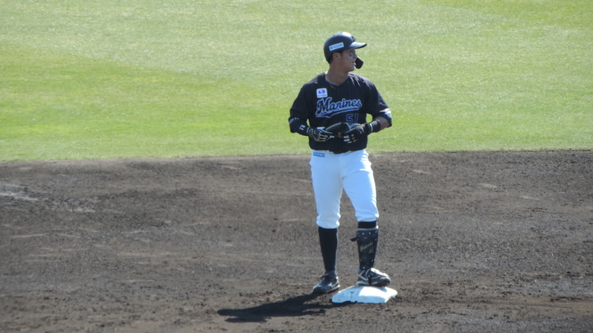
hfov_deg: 3.9
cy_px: 123
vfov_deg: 2.2
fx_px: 8600
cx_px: 297
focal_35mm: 547
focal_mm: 89.1
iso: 140
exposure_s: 1/250
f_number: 4.9
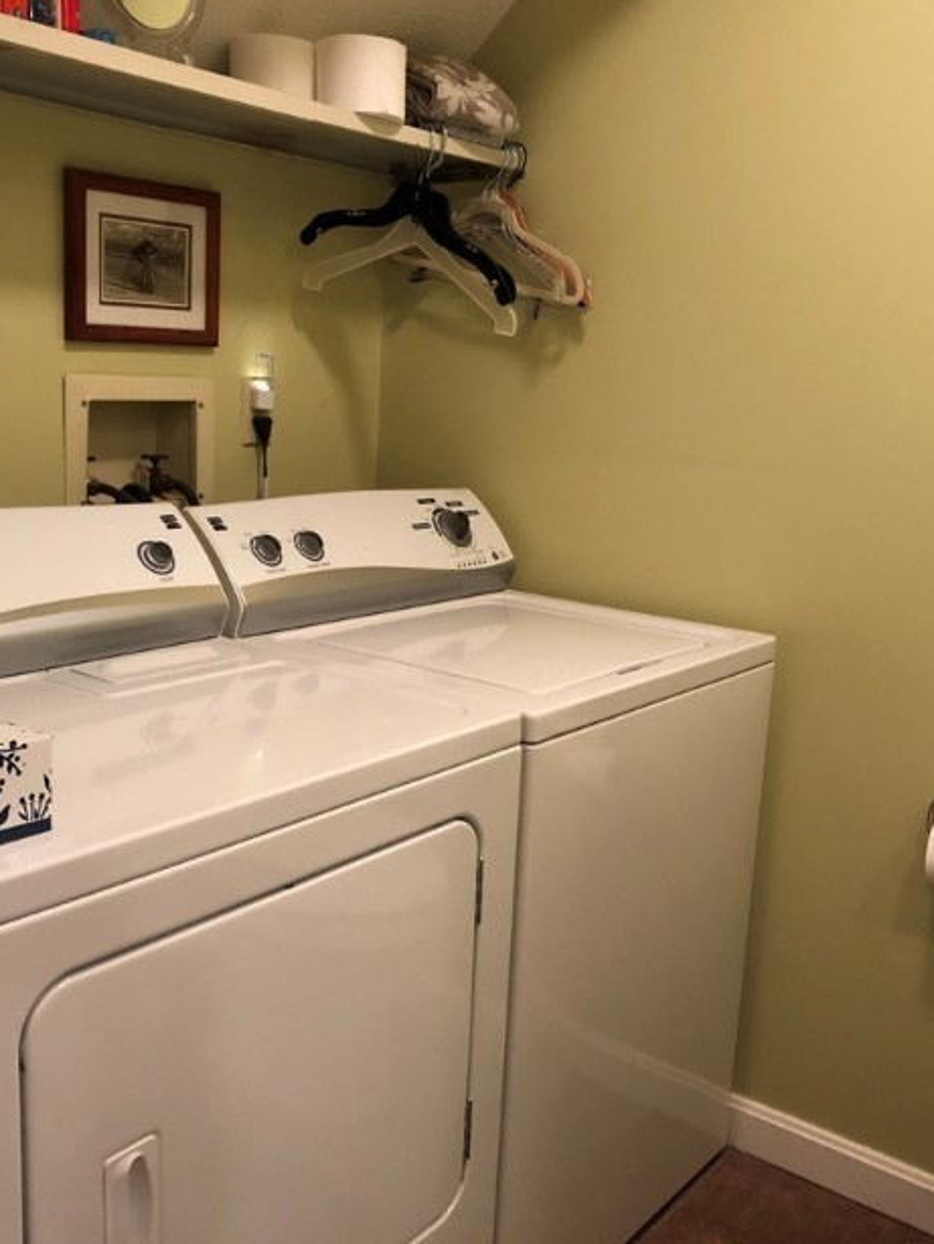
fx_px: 1258
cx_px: 432
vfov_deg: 52.6
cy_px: 644
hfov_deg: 40.7
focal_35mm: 35
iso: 80
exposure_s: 1/8
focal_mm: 4
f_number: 1.8
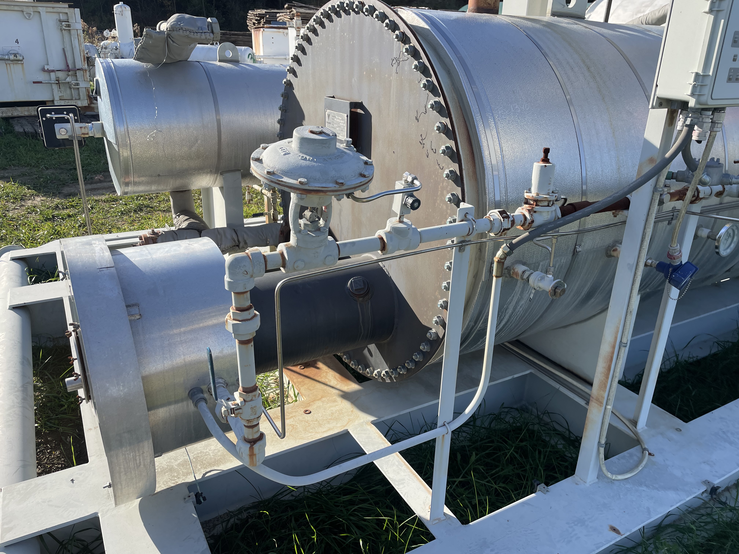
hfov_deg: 67.3
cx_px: 370
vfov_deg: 53.1
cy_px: 277
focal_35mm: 26
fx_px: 555
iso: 32
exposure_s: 1/1618
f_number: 1.6
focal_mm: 4.2
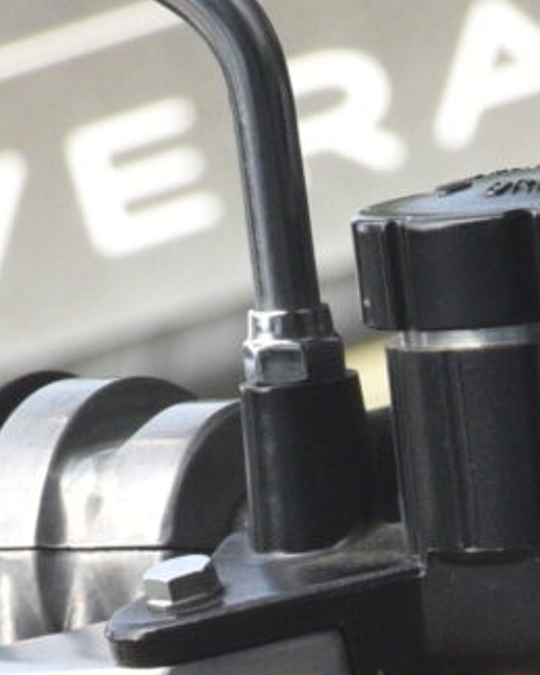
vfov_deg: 3.6
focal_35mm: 517
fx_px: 10328
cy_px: 2496
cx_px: 875
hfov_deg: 3.0
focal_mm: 70
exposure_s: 1/500
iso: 2000
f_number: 11
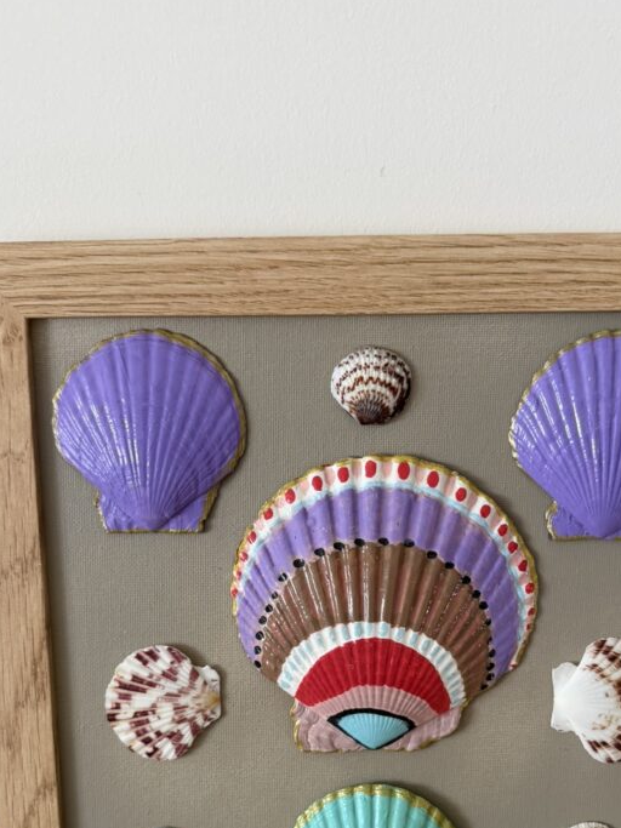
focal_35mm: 36
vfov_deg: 49.8
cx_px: 363
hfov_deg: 39.5
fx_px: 861
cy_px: 594
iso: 250
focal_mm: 6.76
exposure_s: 1/60
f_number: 1.78
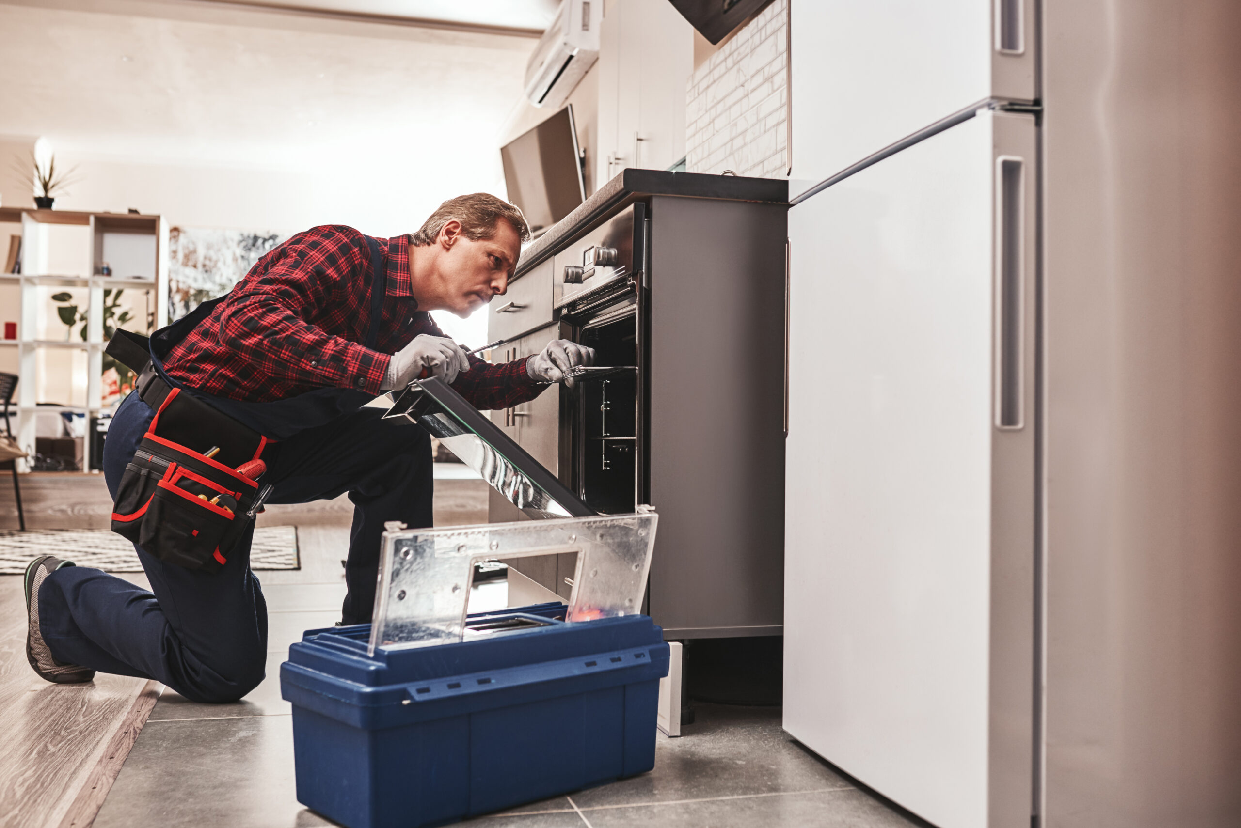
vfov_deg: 37.9
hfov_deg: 54.4
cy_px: 414
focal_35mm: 35
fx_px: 1207
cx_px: 620
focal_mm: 35
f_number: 4
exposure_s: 1/100
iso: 320
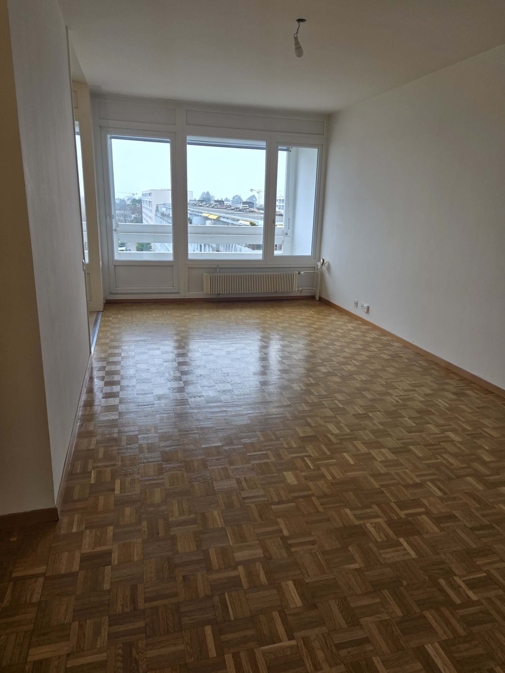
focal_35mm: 24
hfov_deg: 56.8
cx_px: 260
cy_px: 327
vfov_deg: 71.6
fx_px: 467
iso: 50
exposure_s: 1/100
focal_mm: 5.4
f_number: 1.8
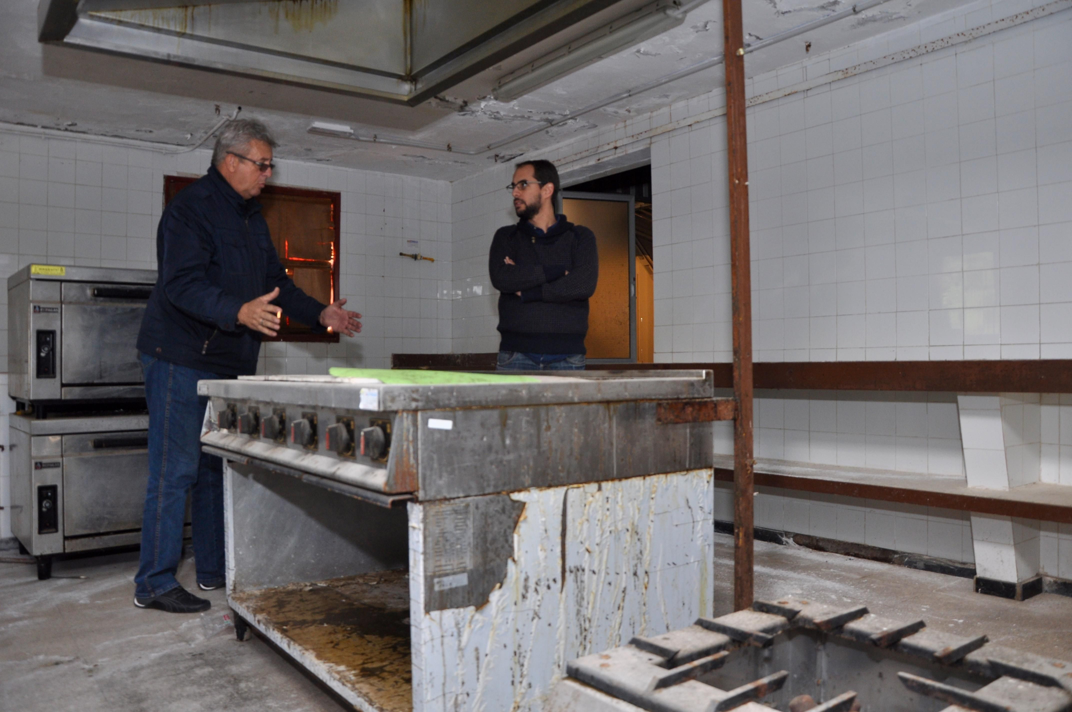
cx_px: 536
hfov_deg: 67.4
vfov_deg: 47.8
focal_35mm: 27
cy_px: 356
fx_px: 803
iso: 400
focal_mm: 18
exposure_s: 1/60
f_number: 5
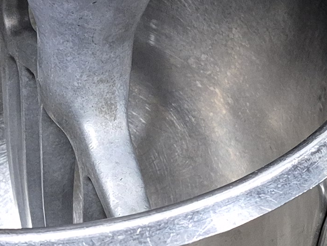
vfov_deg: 11.3
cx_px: 64
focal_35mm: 131
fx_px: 1238
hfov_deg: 15.0
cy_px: 176
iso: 640
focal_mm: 5.4
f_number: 1.8
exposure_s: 1/120
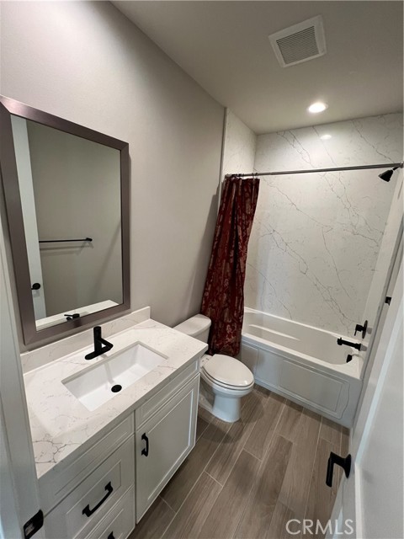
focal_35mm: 13
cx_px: 202
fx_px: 202
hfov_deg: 89.9
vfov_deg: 106.2
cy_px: 270
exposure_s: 1/60
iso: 200
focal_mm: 1.57
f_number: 1.8
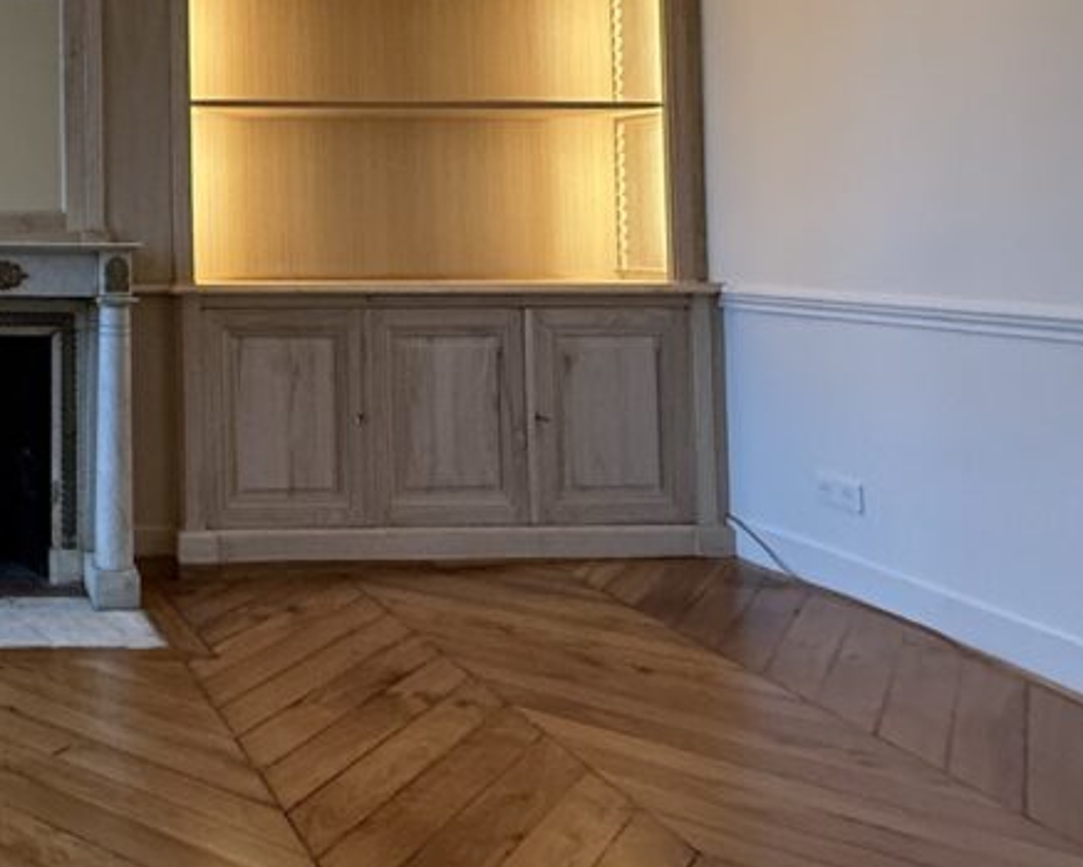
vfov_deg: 42.2
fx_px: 1026
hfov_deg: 43.8
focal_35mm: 32
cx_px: -89
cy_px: 94
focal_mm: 2.22
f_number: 2.2
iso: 500
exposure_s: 1/50
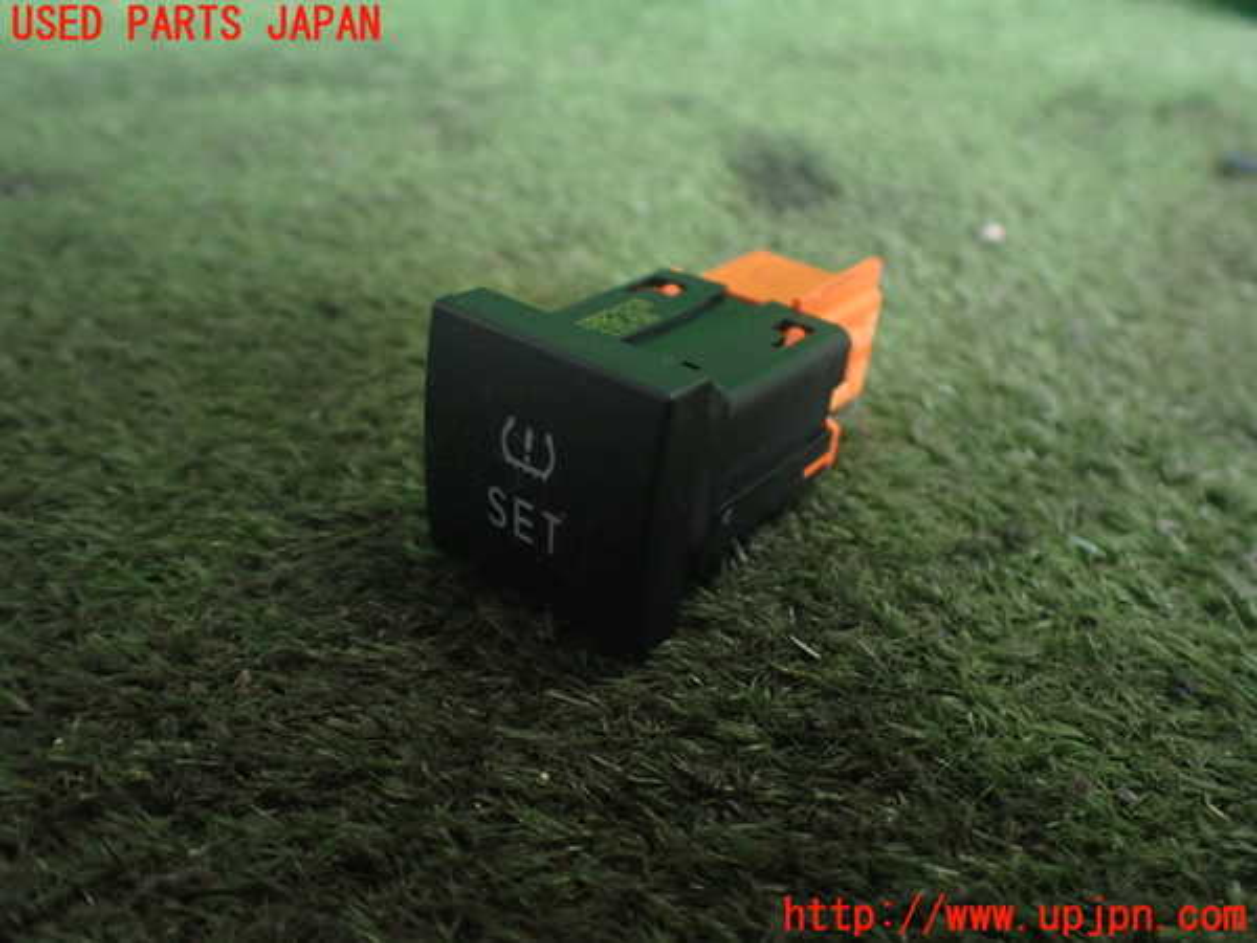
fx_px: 1089
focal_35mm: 30
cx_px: 628
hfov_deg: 60.0
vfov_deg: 46.8
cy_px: 472
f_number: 2.3
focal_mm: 5.4
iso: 640
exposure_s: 1/125
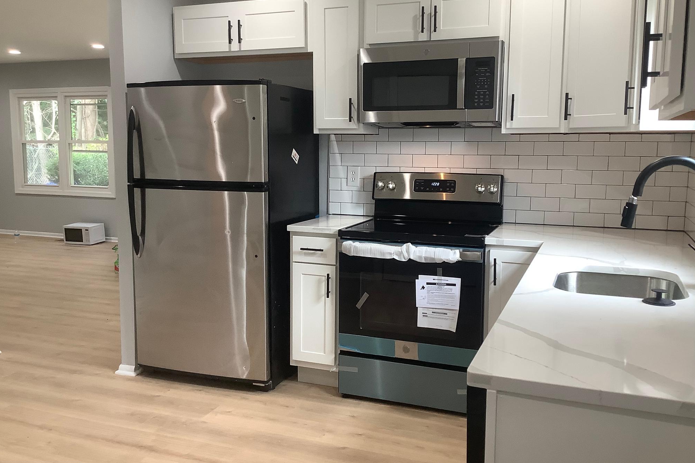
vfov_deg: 40.0
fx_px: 637
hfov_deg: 57.2
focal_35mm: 33
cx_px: 349
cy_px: 227
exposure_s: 1/60
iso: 100
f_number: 2.4
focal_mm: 3.3
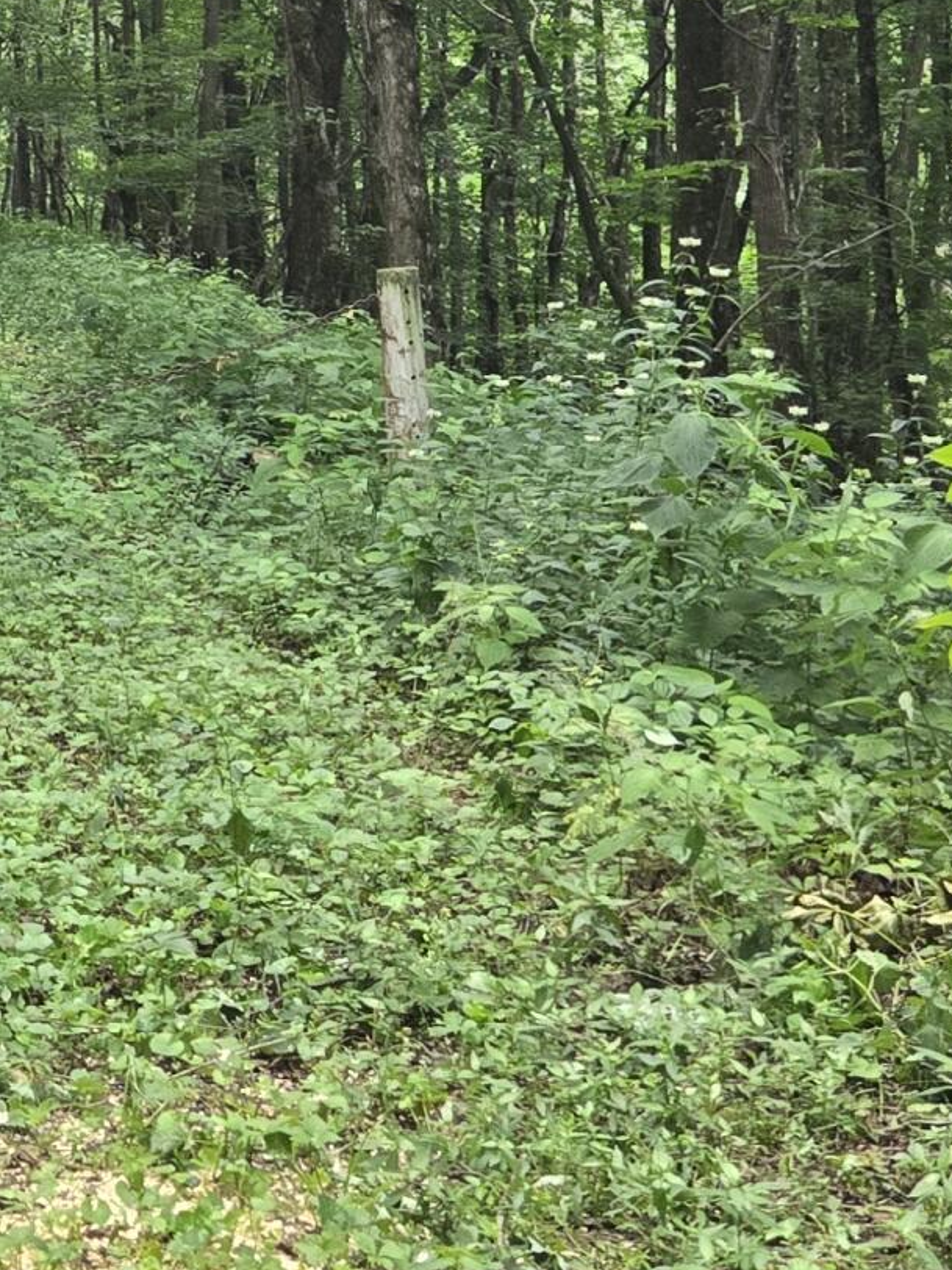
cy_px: -160
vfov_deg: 21.7
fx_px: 3117
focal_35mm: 85
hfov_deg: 16.7
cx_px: -158
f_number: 1.8
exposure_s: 1/180
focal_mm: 5.4
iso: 125
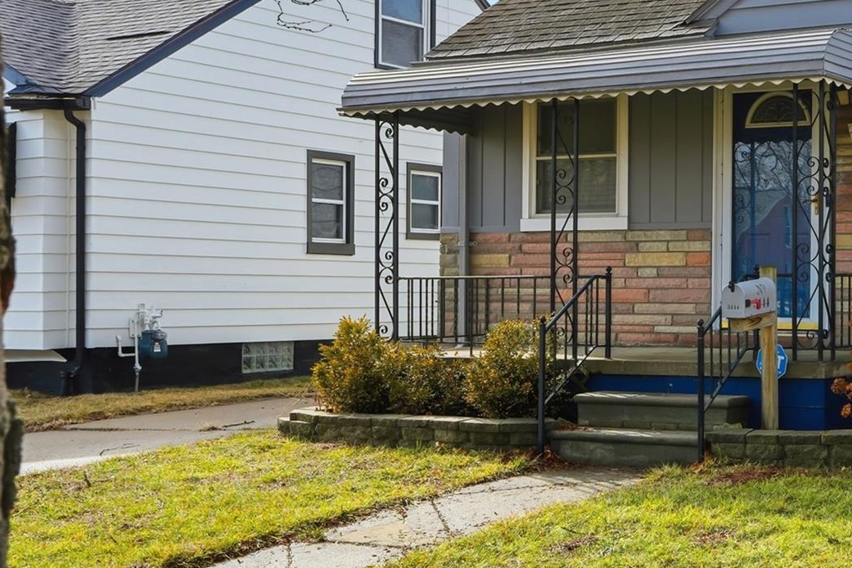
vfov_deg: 23.0
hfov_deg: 31.8
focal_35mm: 59
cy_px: 276
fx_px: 1396
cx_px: 817
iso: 250
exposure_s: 1/6400
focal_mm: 30
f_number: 8
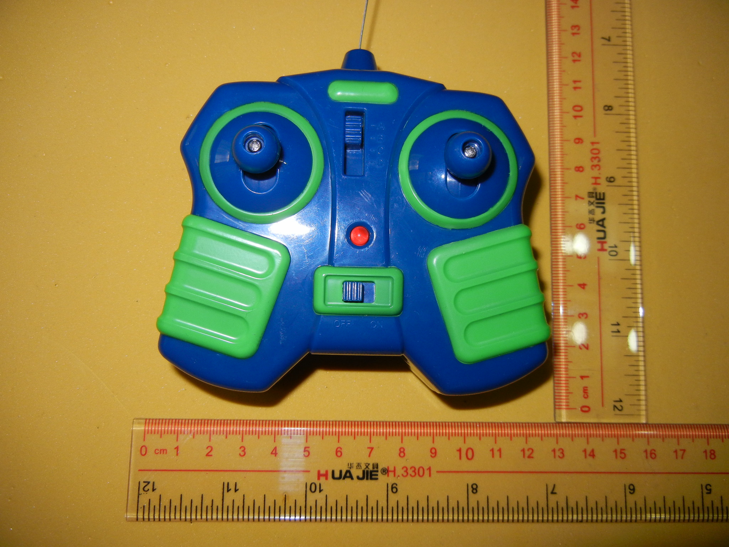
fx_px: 632
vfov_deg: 46.8
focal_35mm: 30
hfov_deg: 60.0
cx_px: 364
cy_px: 274
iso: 200
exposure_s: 1/30
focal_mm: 5.4
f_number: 7
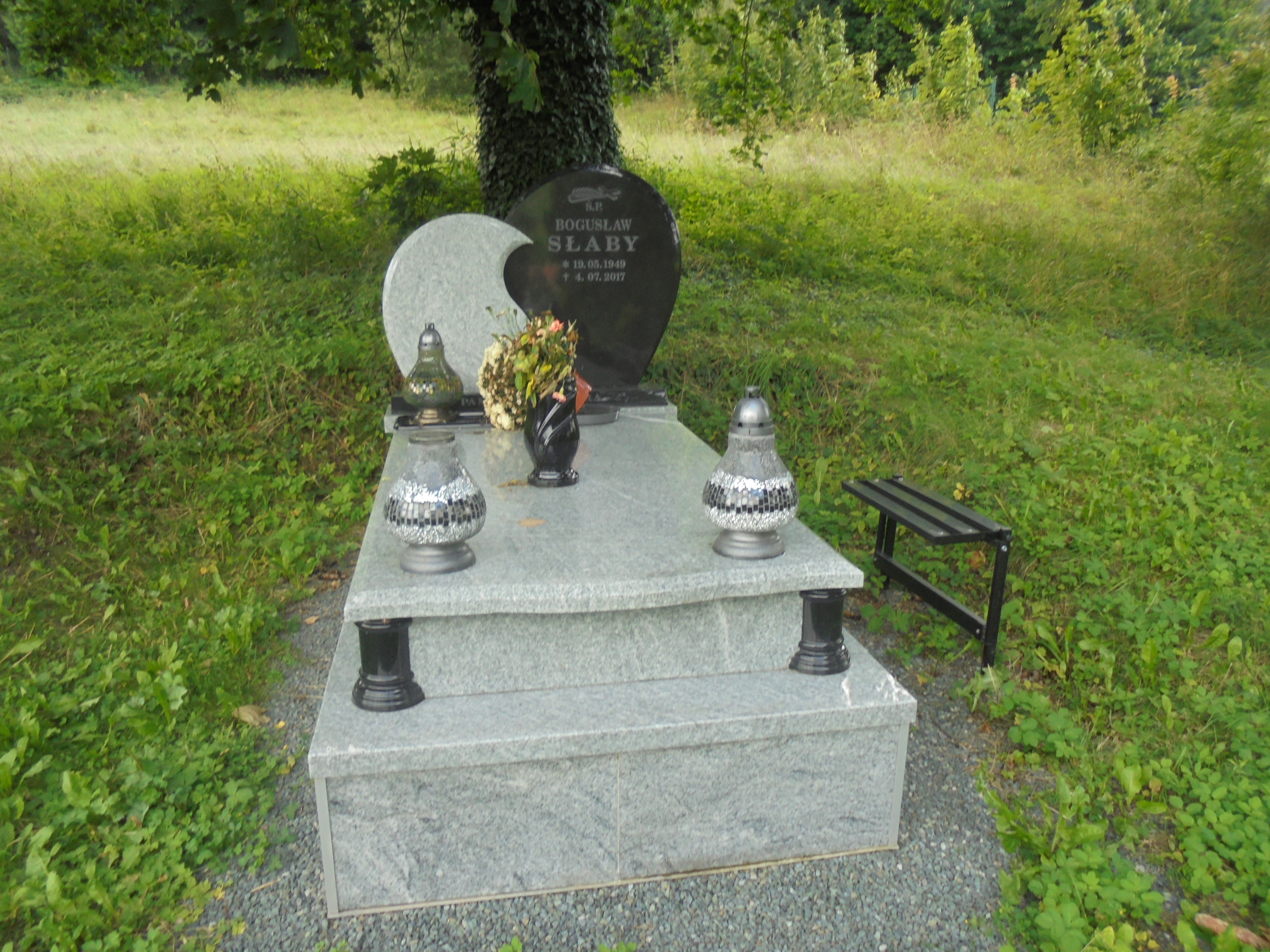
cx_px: 635
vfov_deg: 53.1
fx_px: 954
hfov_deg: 67.3
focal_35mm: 26
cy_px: 476
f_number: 3.5
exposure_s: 1/100
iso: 100
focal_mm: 4.6
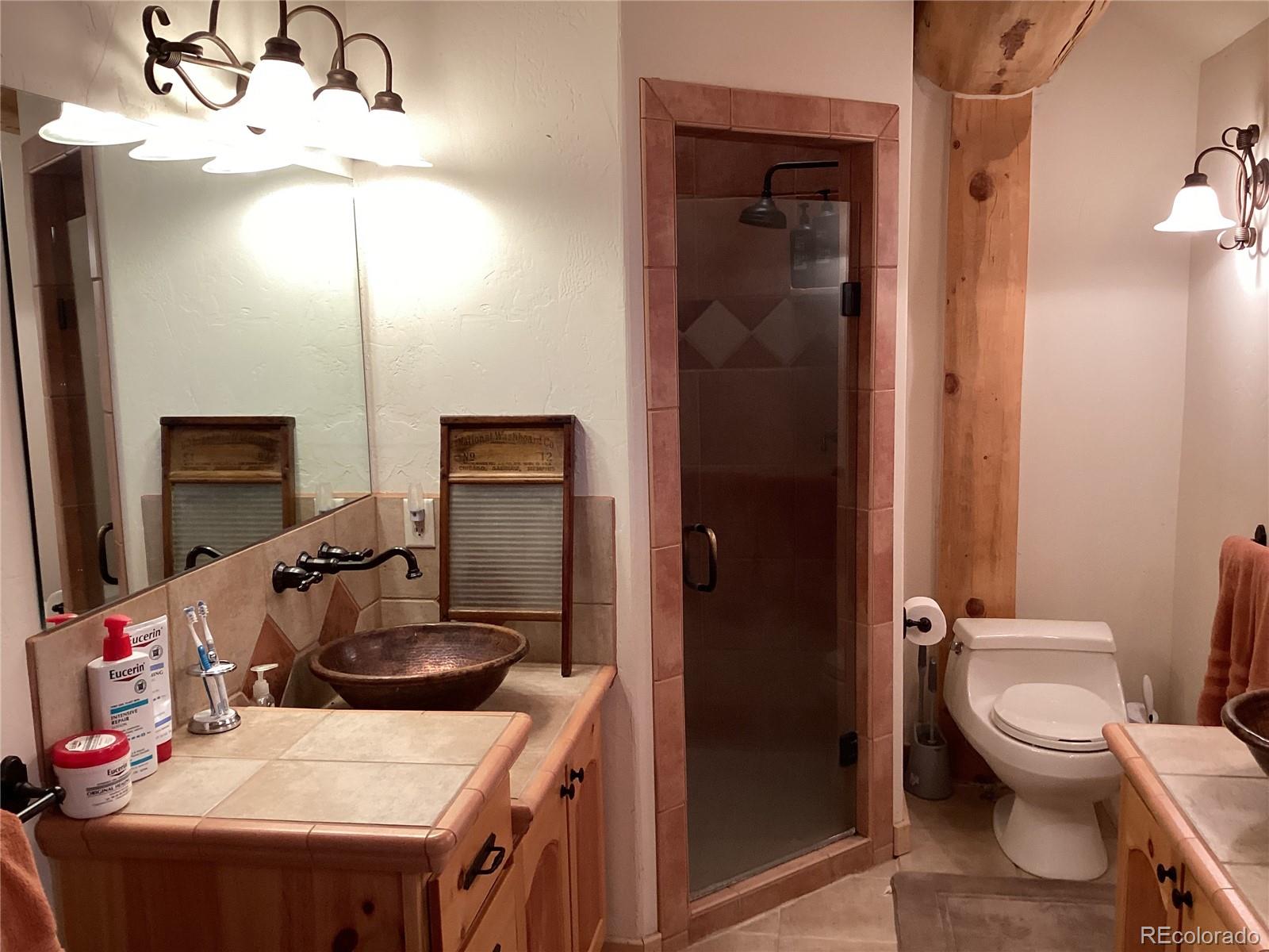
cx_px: 634
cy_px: 476
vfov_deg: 45.4
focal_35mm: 31
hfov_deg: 58.4
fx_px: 1136
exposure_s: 1/60
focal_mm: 3.3
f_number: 2.4
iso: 125
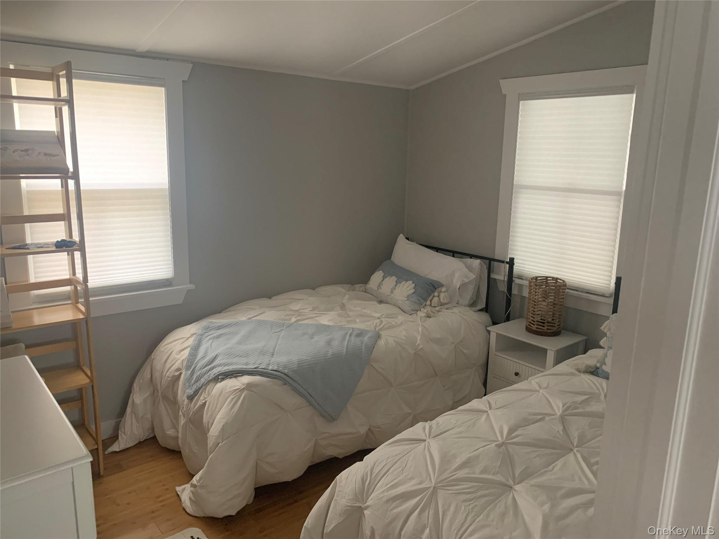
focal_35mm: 26
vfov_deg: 53.1
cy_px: 270
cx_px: 360
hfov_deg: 67.3
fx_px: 540
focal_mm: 4.25
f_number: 1.8
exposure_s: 1/51
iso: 400
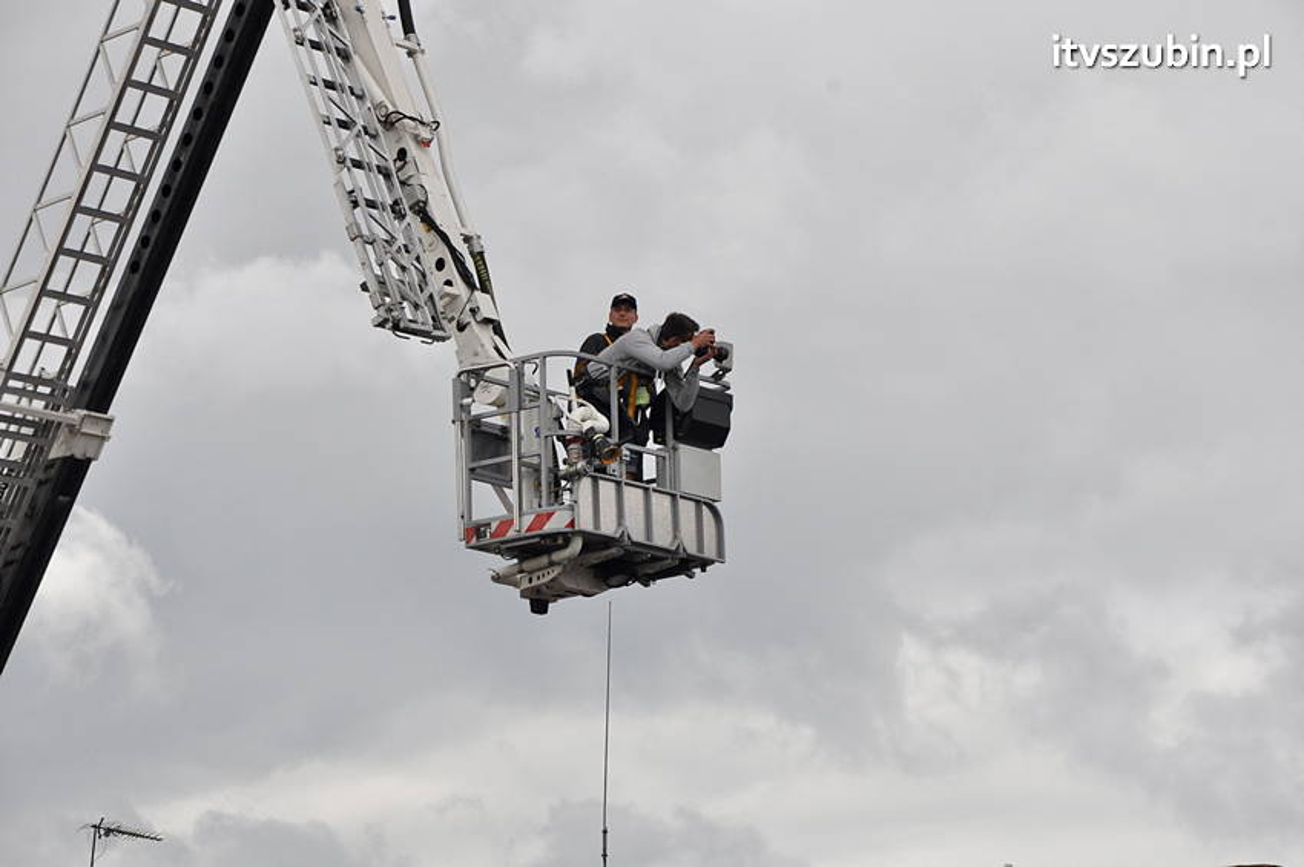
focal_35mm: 158
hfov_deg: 13.1
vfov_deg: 8.7
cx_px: 652
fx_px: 5699
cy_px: 434
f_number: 11
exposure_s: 1/2000
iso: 1250
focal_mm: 105
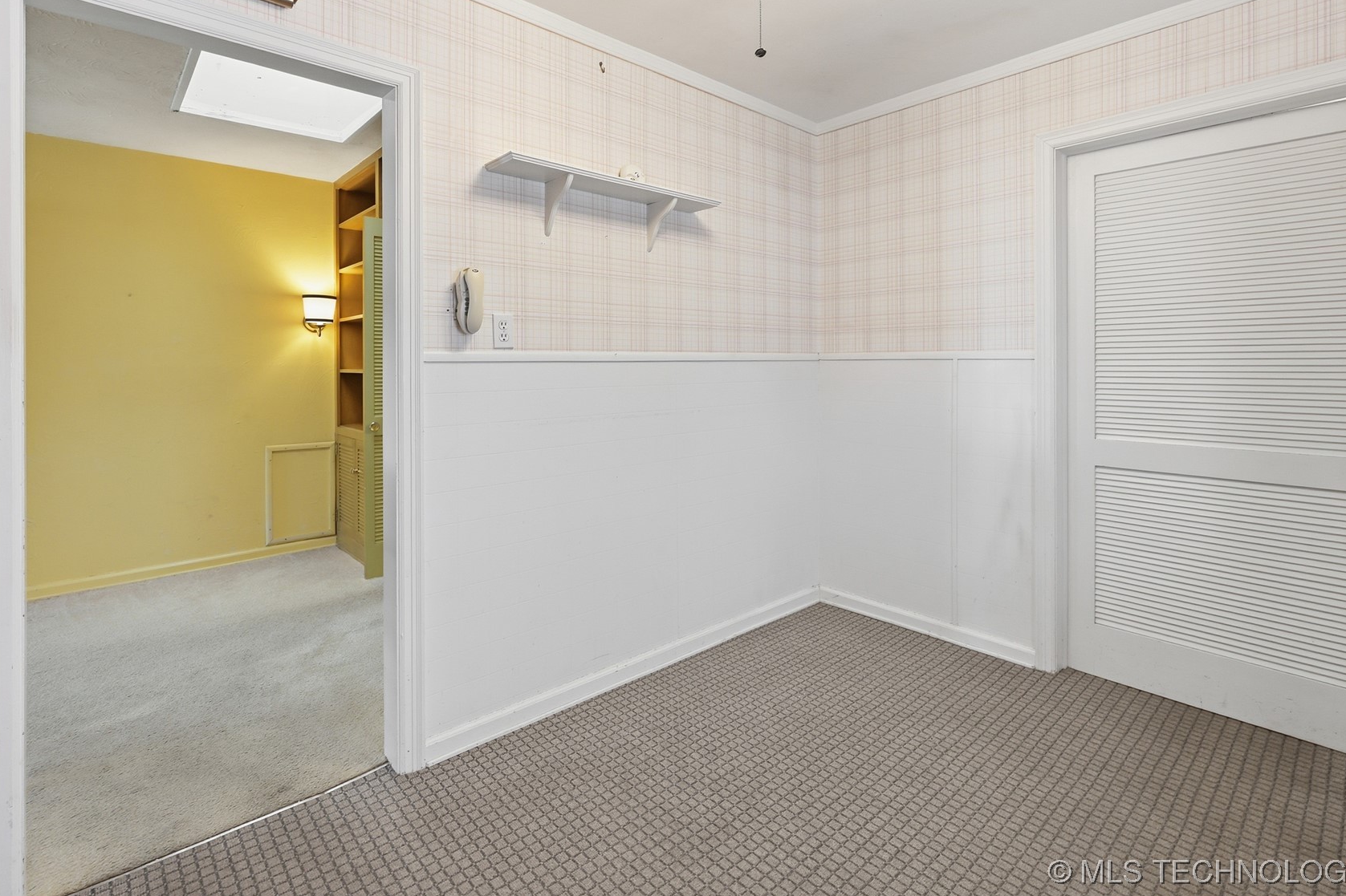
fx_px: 635
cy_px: 359
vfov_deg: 69.7
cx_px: 697
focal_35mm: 17
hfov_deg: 93.3
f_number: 7.1
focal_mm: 14
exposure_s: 1/25
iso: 100
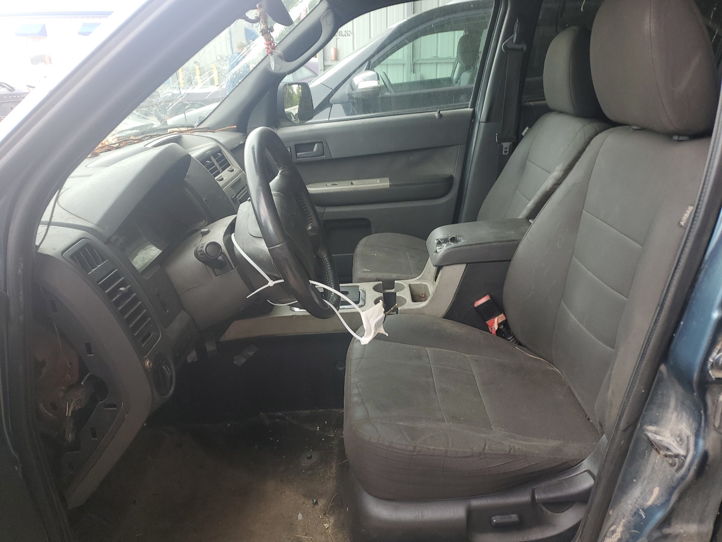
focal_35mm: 26
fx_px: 542
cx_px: 361
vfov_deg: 53.1
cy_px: 271
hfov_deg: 67.3
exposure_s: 1/161
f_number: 1.5
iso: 50
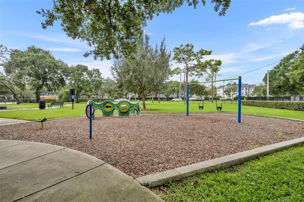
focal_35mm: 16
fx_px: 135
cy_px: 101
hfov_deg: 96.7
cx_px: 152
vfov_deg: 73.7
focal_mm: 16
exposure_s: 1/250
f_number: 5.6
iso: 200
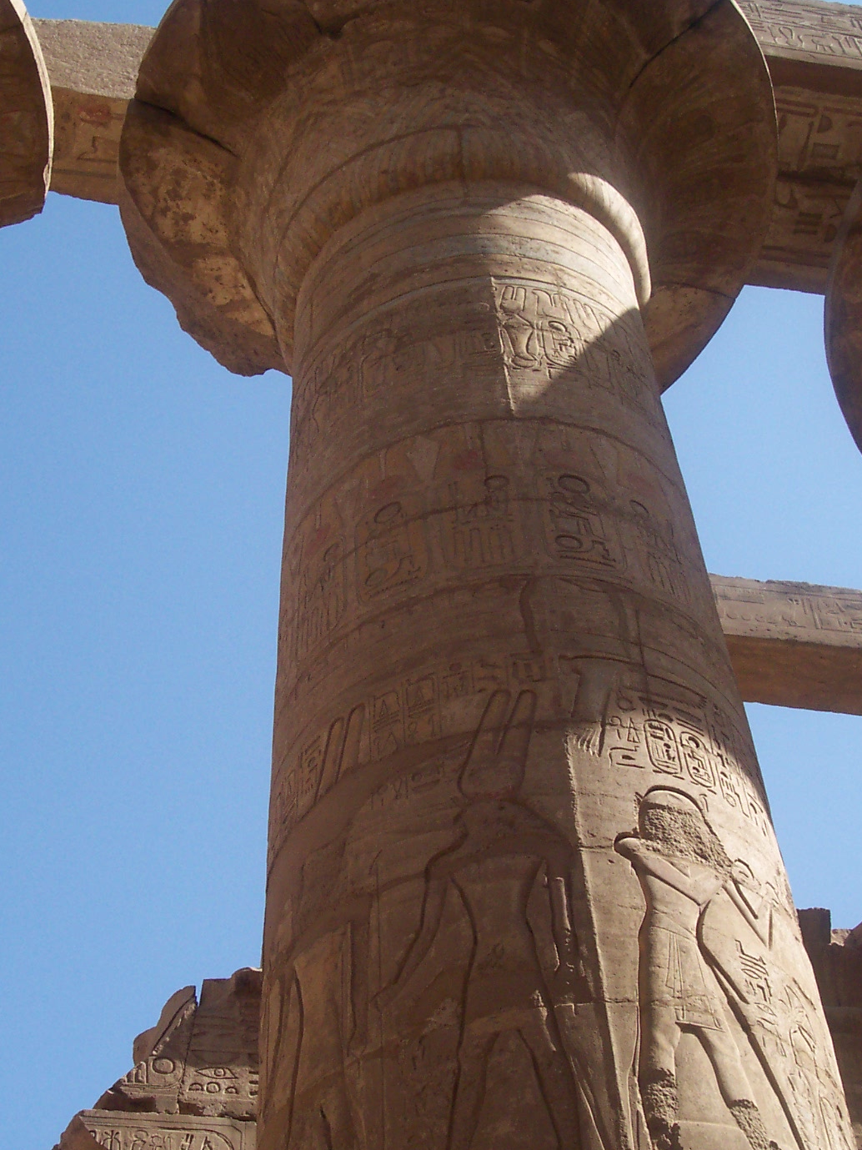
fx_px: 1860
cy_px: 645
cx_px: 395
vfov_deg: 34.3
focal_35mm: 56
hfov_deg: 26.1
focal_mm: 8
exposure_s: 1/500
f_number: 4.8
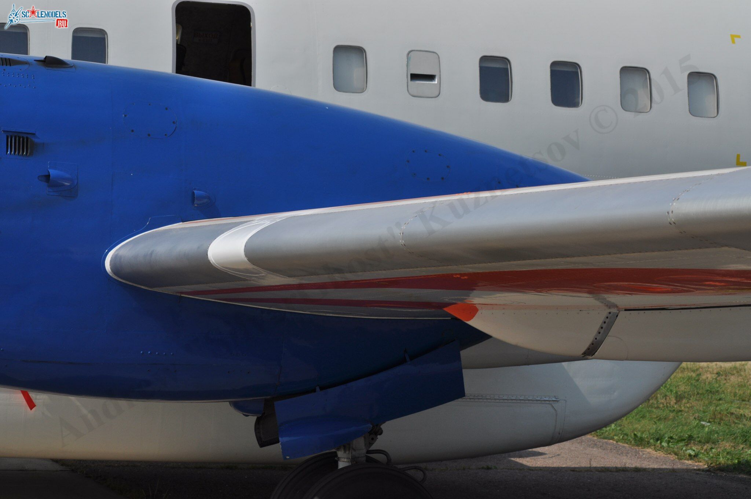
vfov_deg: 13.0
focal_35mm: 105
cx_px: 376
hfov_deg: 19.5
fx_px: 2188
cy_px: 250
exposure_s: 1/1000
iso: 200
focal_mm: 70
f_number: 8
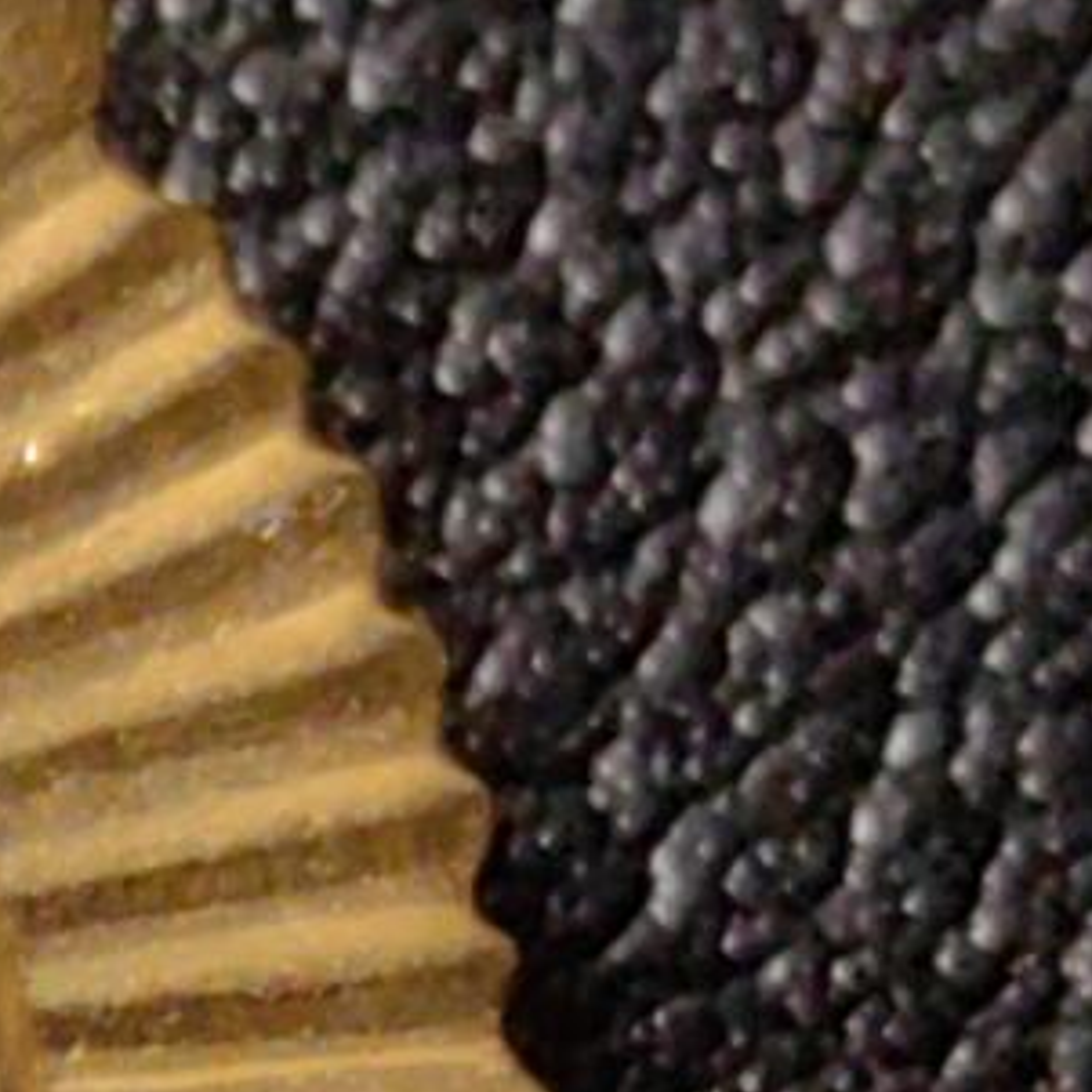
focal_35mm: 291
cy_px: 1259
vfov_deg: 6.0
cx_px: -1346
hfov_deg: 5.8
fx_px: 10386
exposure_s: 1/100
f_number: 2
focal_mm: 5.75
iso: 50
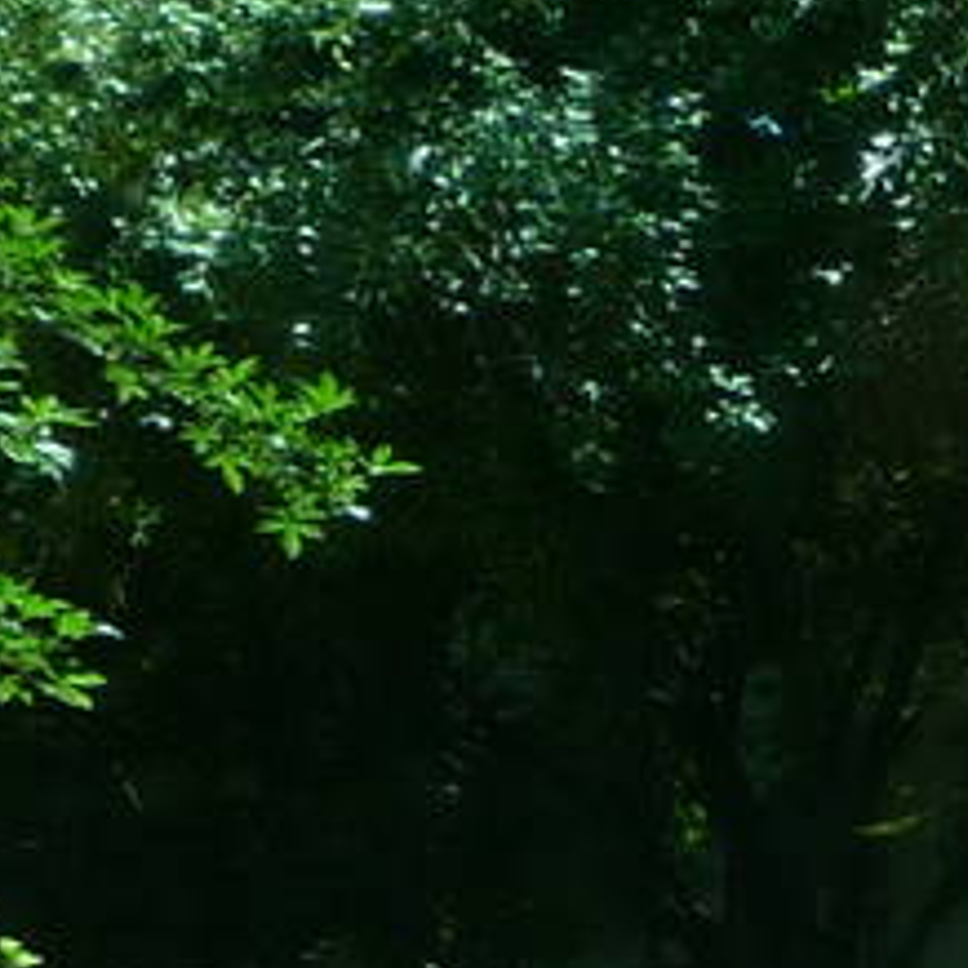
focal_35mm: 311
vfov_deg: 5.5
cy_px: 1918
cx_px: 3162
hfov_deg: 5.2
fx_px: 9839
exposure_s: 1/160
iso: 100
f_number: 4.2
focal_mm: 8
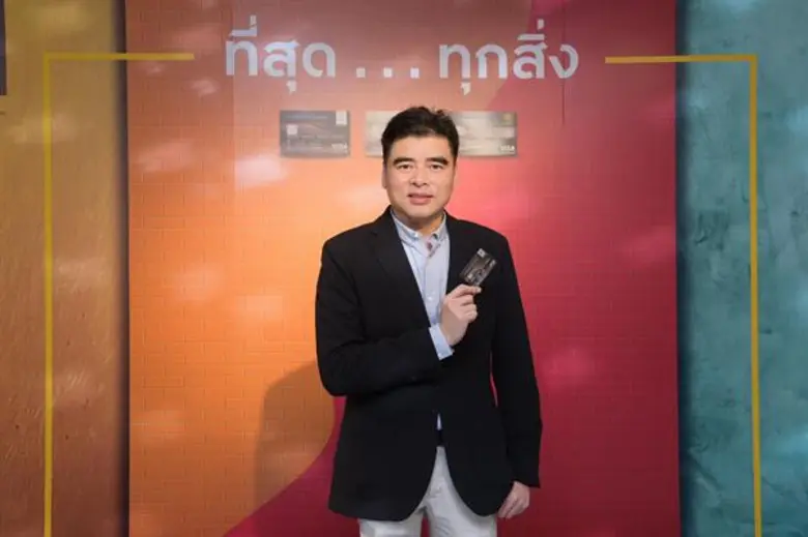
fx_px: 987
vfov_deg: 30.5
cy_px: 268
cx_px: 404
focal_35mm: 44
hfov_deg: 44.5
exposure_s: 1/100
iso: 800
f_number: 5.6
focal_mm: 44
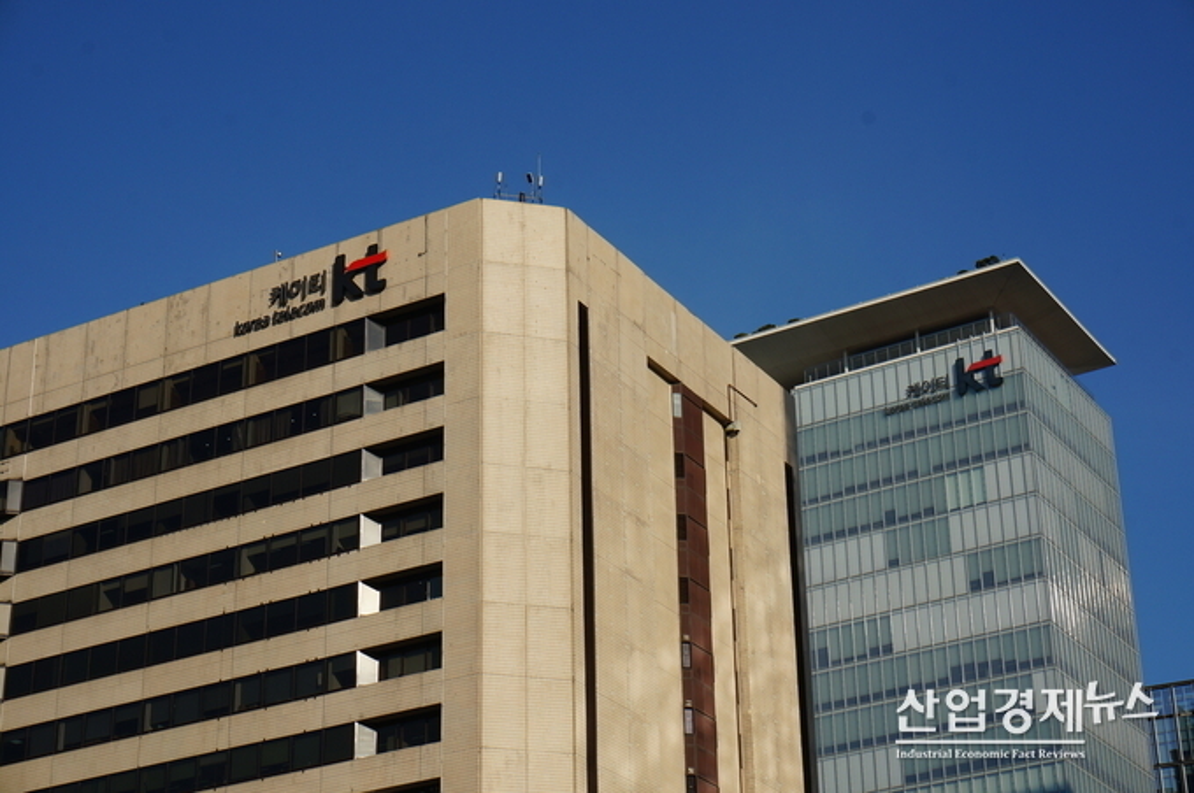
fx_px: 2485
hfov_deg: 27.0
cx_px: 597
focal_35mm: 75
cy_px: 396
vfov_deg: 18.1
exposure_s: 1/200
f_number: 13
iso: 100
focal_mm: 50
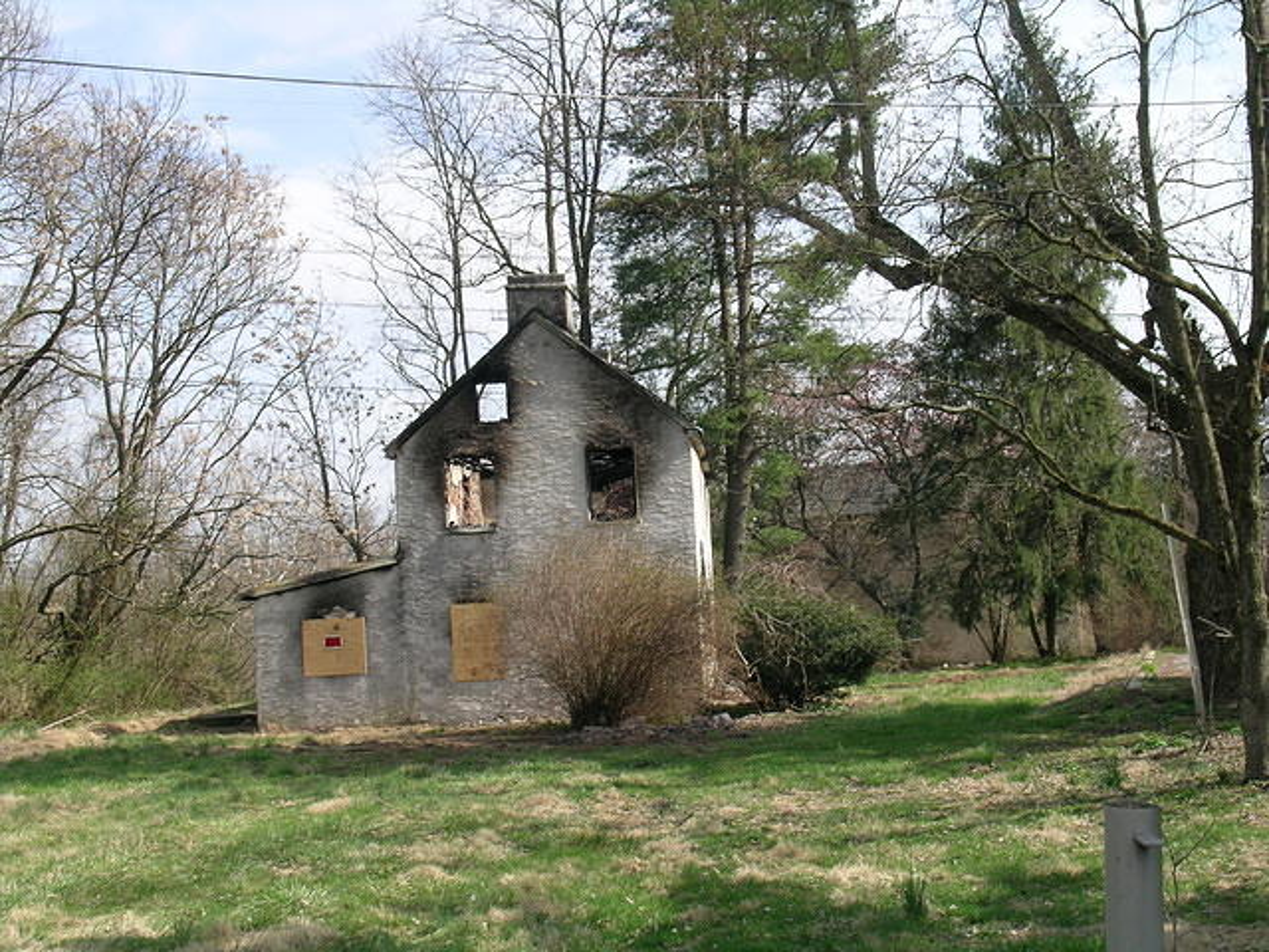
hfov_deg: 36.2
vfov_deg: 27.5
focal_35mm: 53
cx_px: 634
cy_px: 476
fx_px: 1943
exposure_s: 1/185
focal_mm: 11.1
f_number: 7
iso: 50
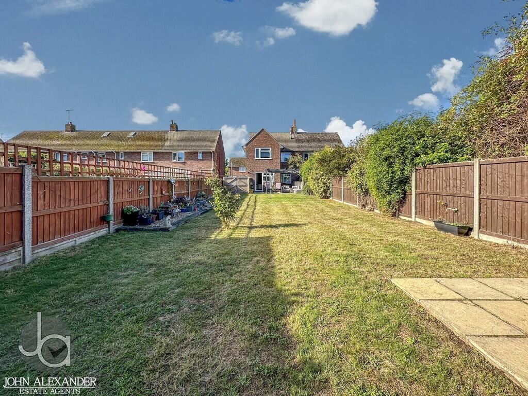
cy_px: 198
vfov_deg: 85.7
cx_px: 264
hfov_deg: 102.1
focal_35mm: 14
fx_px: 214
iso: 40
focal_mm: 2.22
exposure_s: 1/615
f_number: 2.2
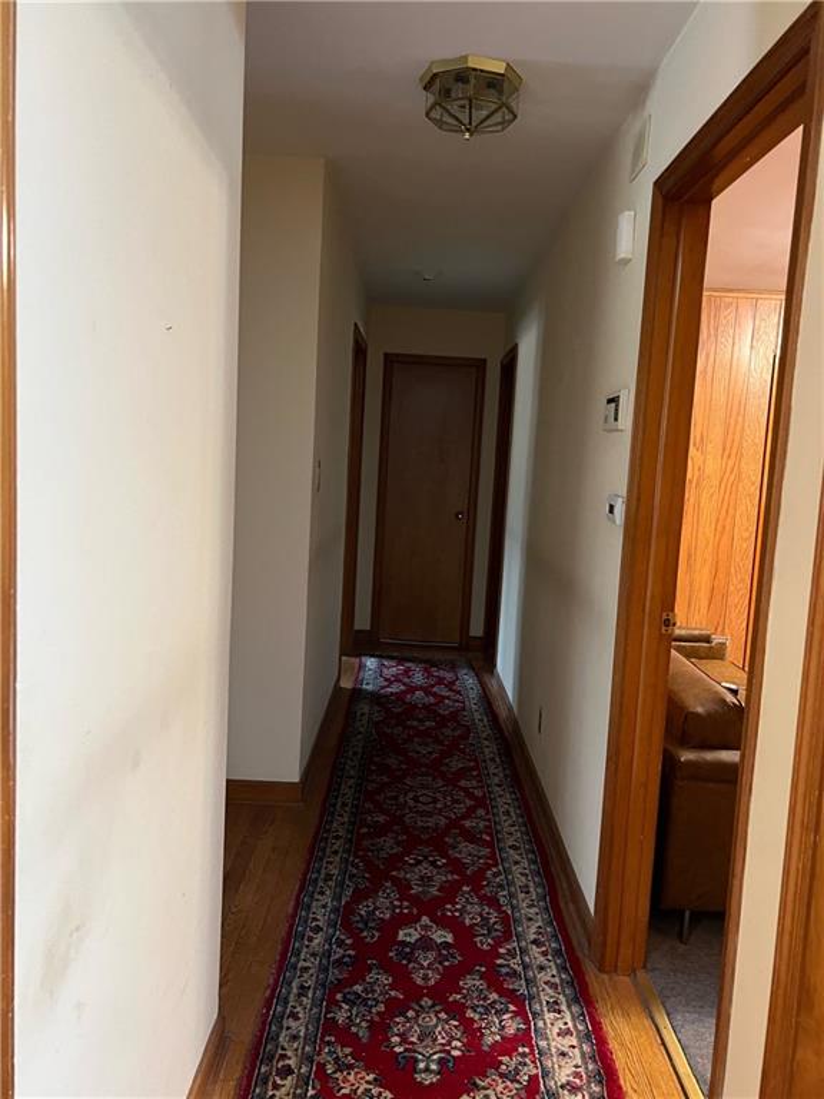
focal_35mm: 26
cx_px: 412
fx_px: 825
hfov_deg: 53.1
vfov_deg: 67.3
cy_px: 550
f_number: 1.5
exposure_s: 1/40
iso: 500
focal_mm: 5.7
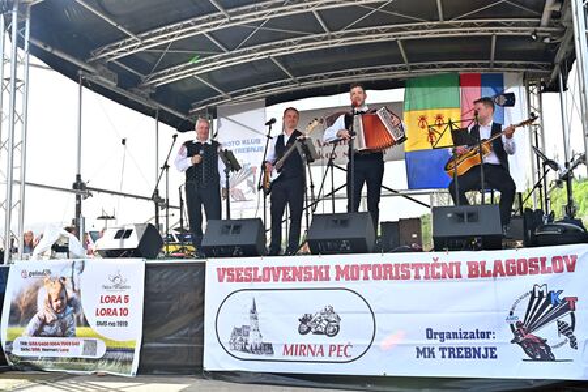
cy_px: 196
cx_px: 294
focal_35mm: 35
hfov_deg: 54.4
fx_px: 572
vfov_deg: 37.9
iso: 1600
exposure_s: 1/1250
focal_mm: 35
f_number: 10
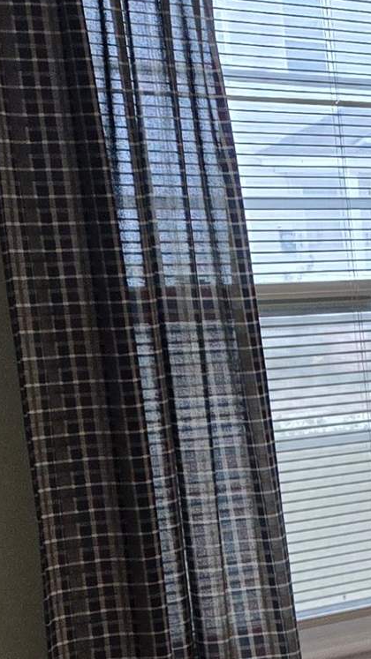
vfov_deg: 20.5
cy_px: 553
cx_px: 1208
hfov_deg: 8.9
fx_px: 1802
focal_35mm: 103
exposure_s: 1/120
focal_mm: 5.4
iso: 125
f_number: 1.8
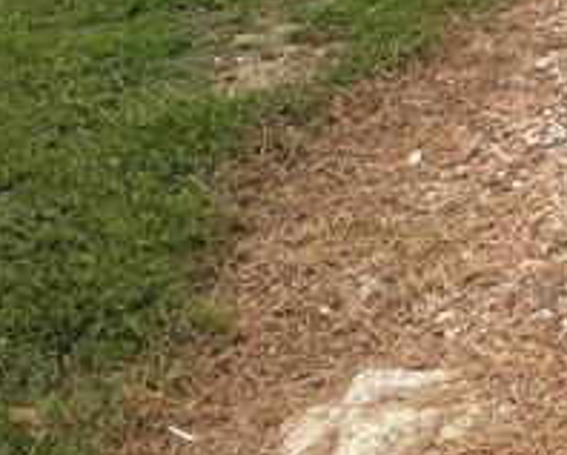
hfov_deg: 13.8
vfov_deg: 11.0
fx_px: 2202
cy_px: -378
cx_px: 856
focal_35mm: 131
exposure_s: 1/6329
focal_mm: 5.96
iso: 50
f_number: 1.6
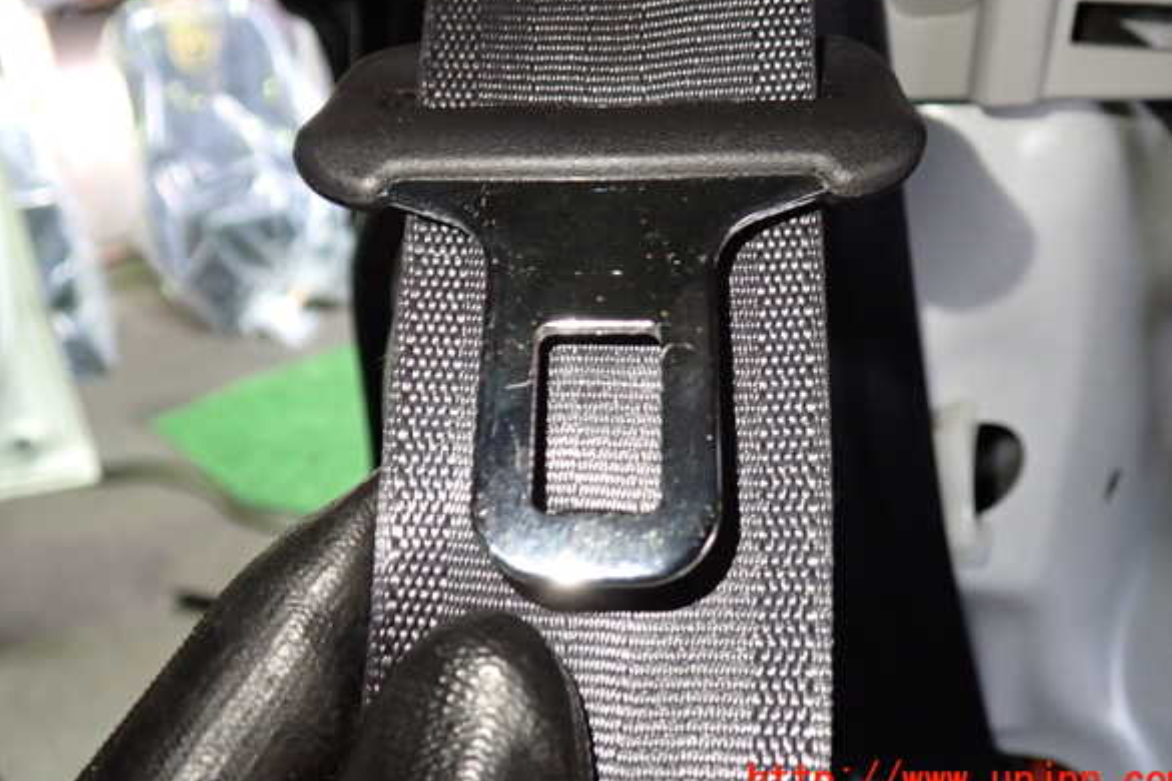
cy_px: 356
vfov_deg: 41.1
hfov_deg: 58.7
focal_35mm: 32
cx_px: 599
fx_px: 1042
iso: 400
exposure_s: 1/30
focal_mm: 5.4
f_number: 2.3
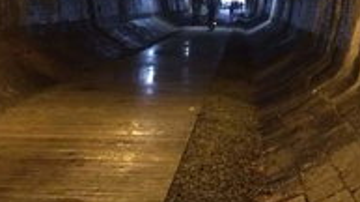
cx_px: 237
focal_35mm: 82
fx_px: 782
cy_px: -66
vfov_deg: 14.1
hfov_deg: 25.8
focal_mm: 4.15
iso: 500
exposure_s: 1/15
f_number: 2.2
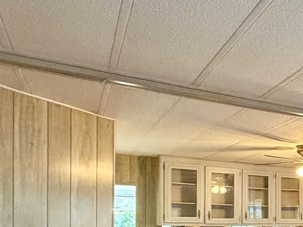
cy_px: 221
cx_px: 399
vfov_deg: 29.1
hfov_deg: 31.0
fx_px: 411
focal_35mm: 47
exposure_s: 1/60
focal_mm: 2.22
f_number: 2.2
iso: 400
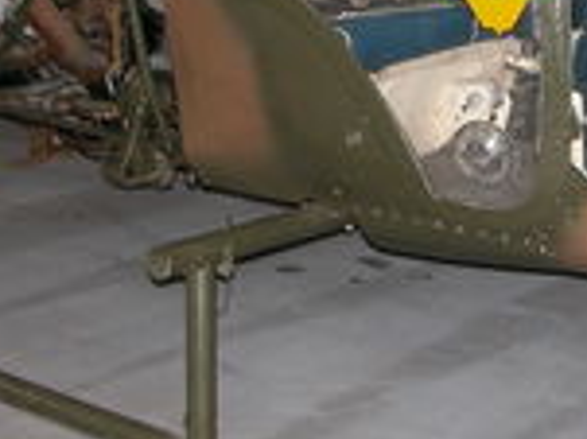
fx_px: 1576
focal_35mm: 93
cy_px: 31
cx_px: 400
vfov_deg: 15.7
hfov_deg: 21.0
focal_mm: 8.9
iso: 200
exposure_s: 1/60
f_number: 2.8
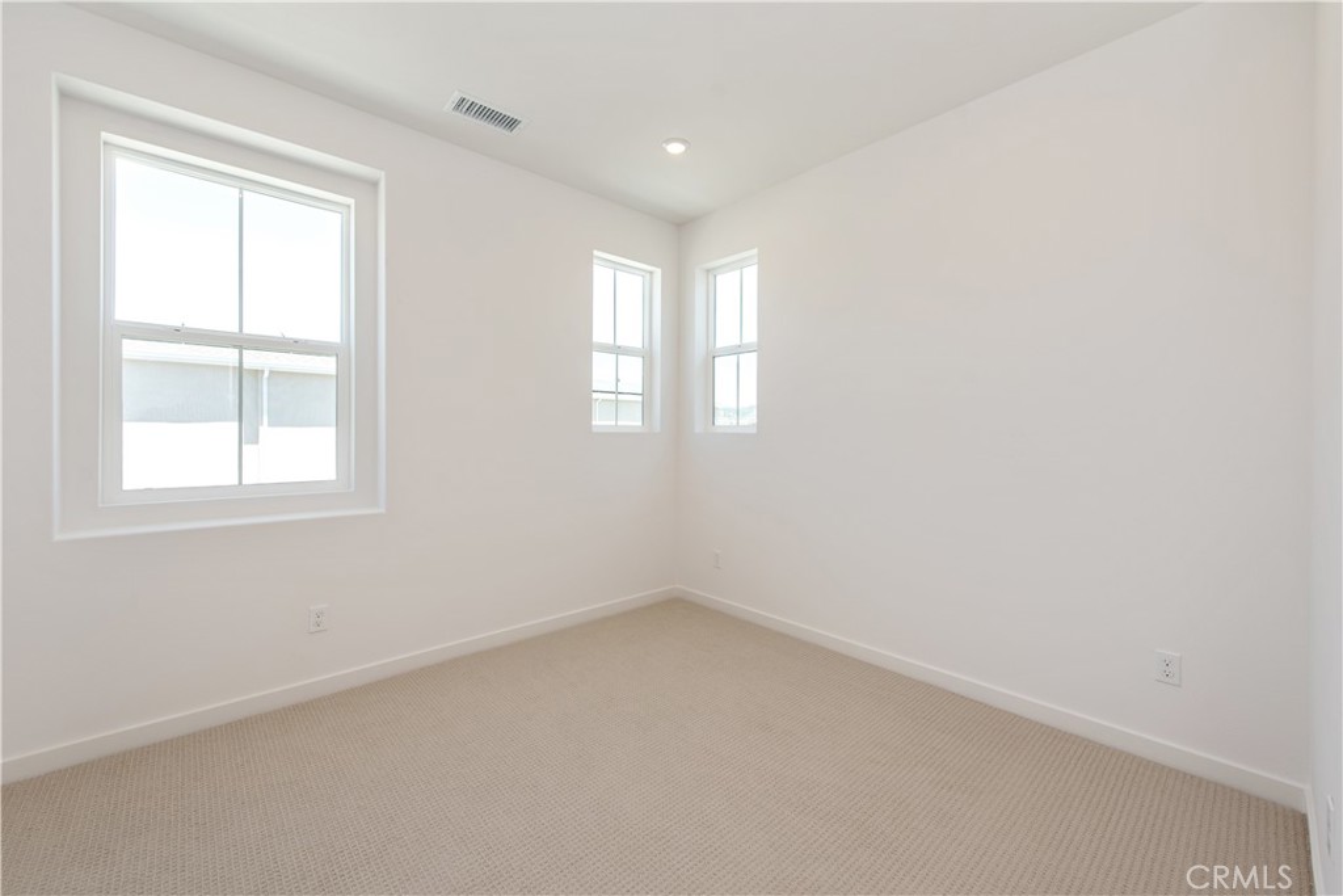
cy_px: 448
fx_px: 522
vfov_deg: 81.2
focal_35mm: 14
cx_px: 672
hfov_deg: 104.2
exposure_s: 1/125
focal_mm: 14
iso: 160
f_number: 5.6
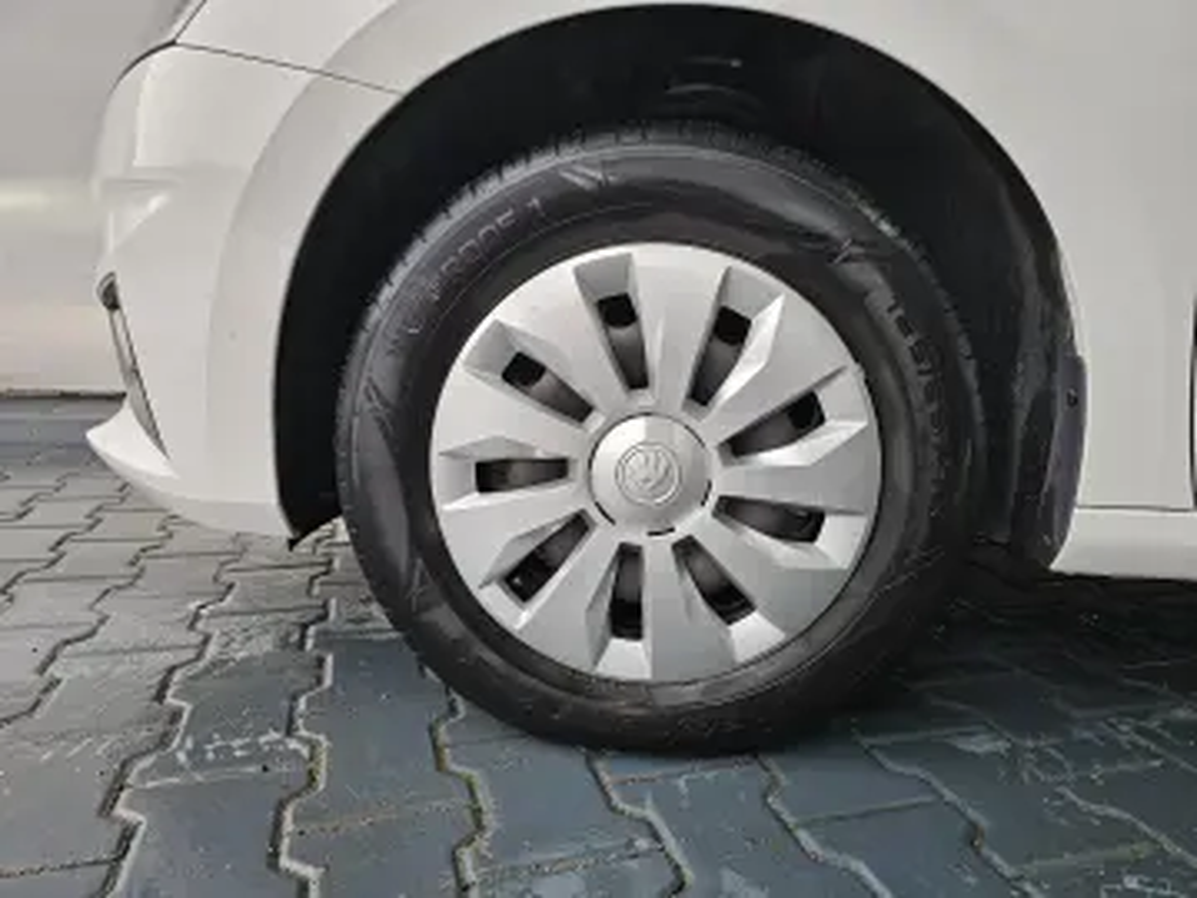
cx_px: 598
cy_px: 449
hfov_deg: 73.9
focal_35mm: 23
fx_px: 795
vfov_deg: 58.9
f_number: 1.7
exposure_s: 1/100
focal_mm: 6.3
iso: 12
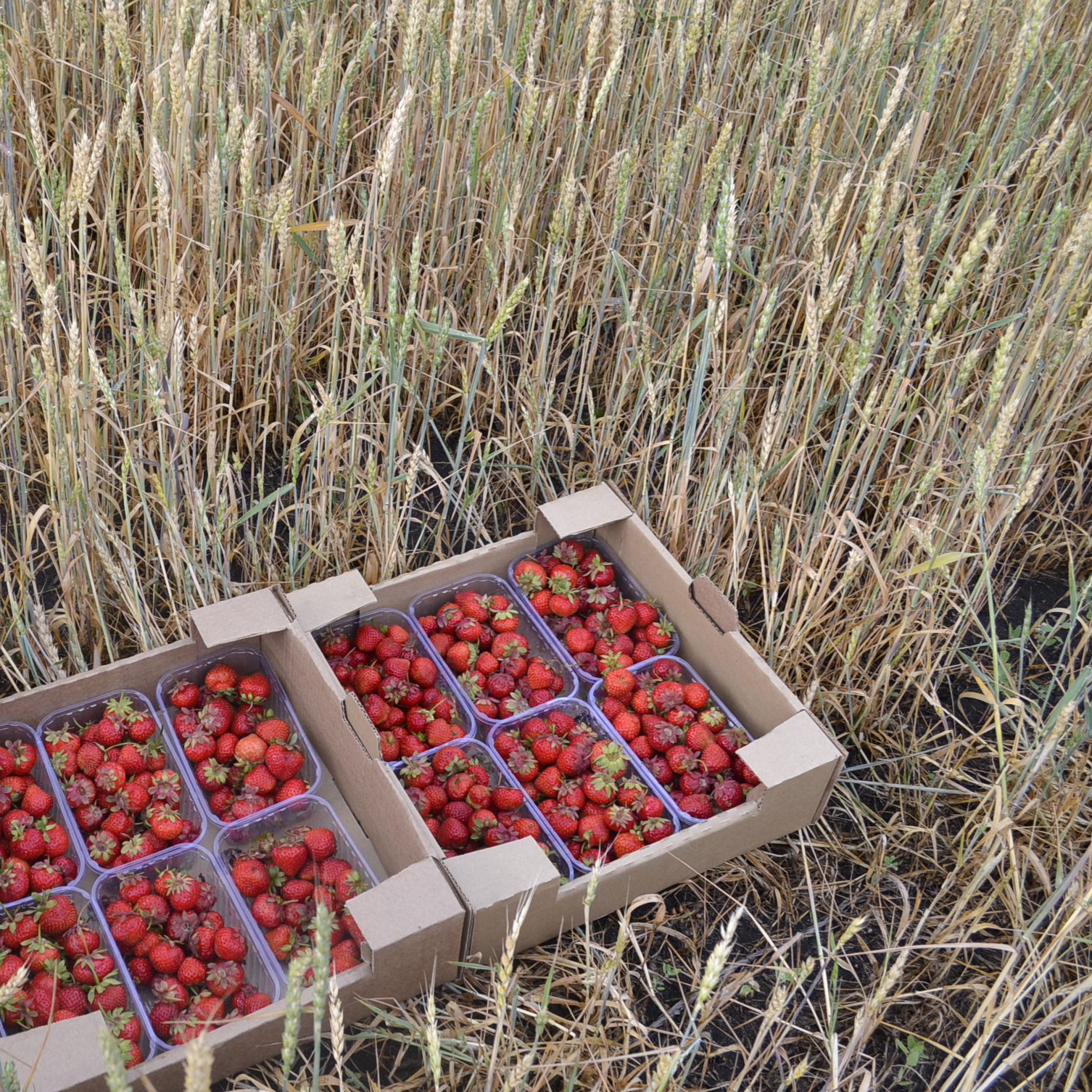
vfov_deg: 42.8
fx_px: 1392
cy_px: 547
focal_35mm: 39
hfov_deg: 41.5
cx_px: 263
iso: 160
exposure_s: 1/125
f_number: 5.6
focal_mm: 20
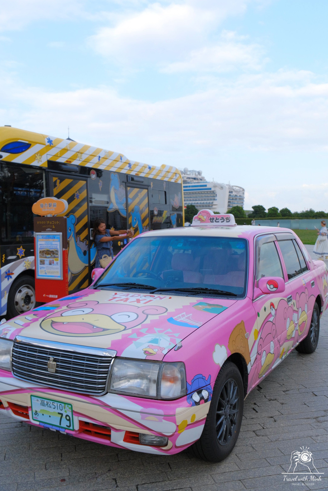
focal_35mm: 36
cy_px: 246
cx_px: 164
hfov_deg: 36.9
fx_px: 492
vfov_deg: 53.1
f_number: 5.6
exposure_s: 1/750
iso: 800
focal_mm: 24
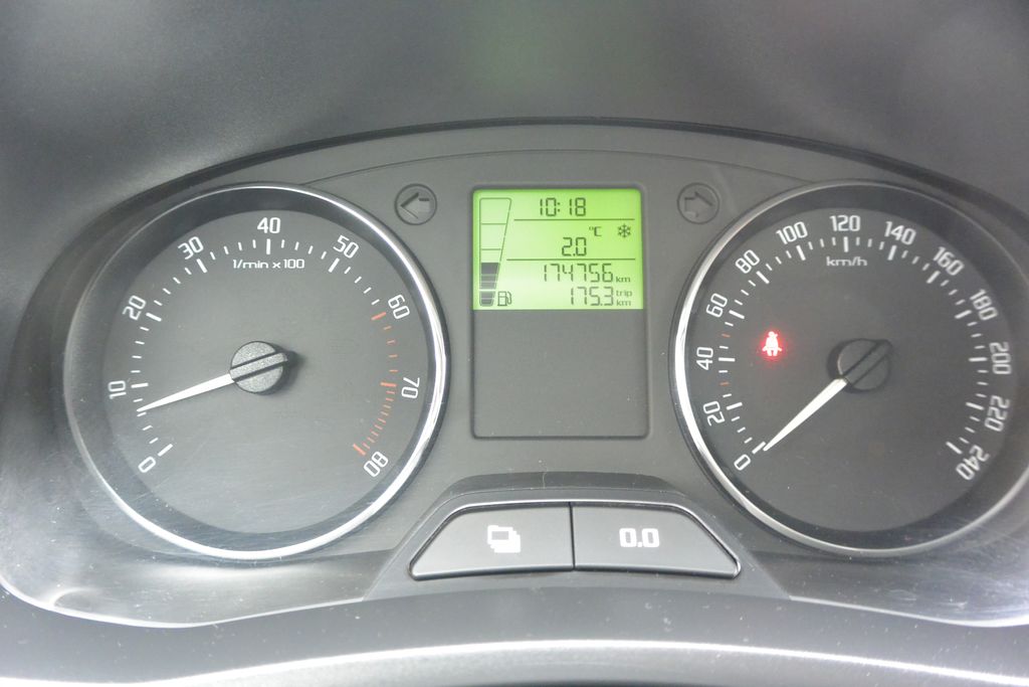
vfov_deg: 47.9
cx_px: 514
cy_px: 344
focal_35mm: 27
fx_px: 772
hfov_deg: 67.4
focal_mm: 10
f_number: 3.5
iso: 1800
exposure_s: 1/30
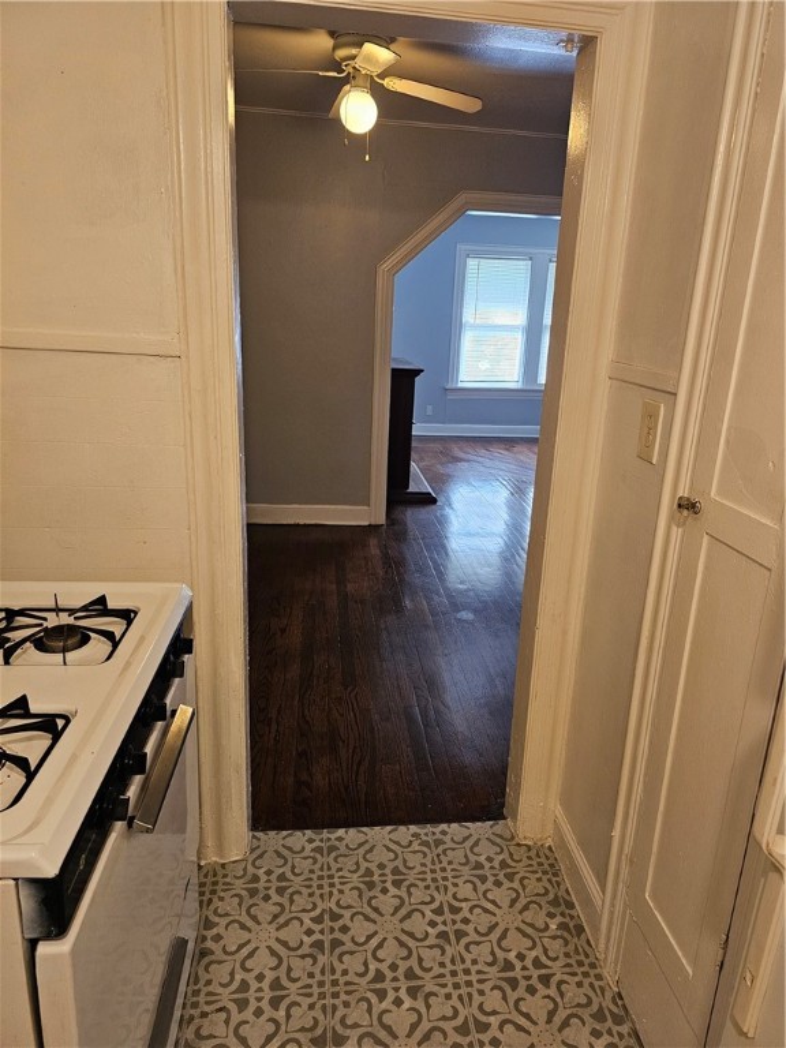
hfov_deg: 58.9
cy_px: 524
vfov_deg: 73.9
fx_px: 696
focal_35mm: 23
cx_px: 393
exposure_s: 1/240
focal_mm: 6.3
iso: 500
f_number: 1.7
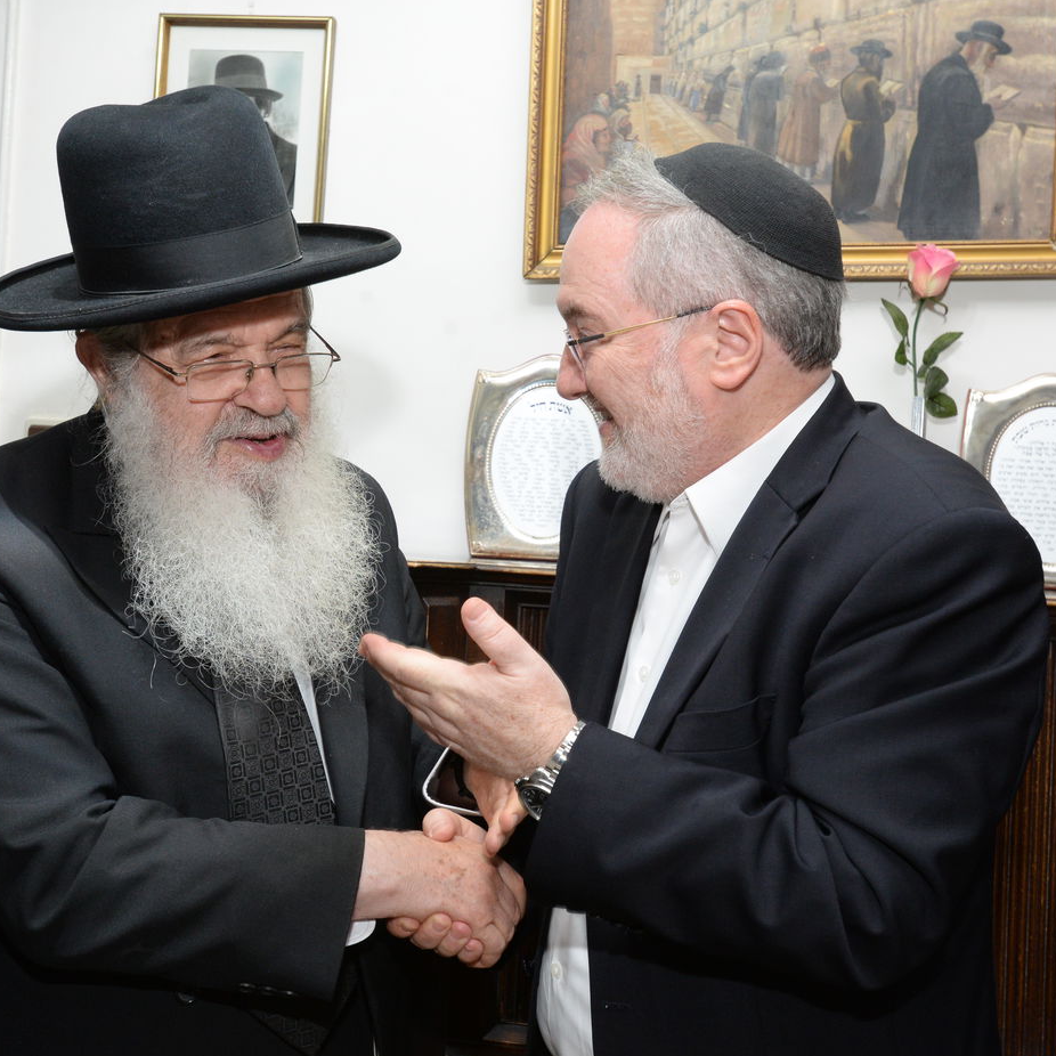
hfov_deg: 37.5
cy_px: 529
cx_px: 473
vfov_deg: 37.6
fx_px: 1553
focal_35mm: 45
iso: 2000
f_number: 9
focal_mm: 35
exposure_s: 1/100
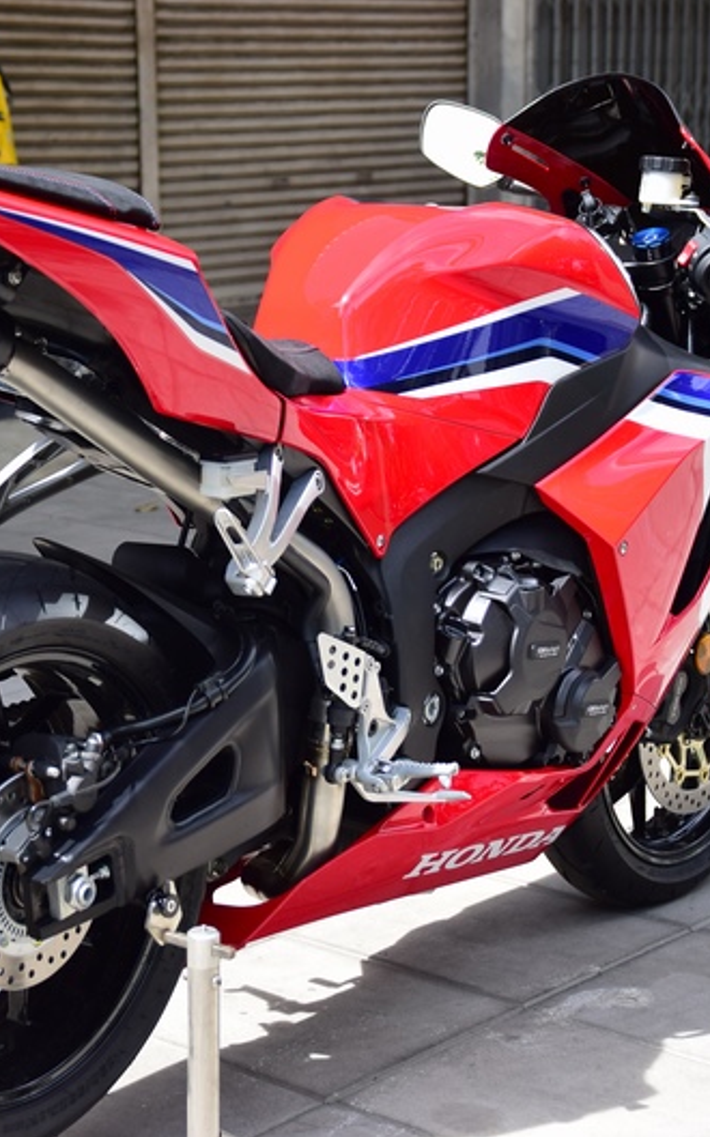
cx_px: 187
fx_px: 2728
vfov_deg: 23.6
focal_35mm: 88
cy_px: 571
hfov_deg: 14.8
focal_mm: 38
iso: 320
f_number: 3.5
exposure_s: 1/1000
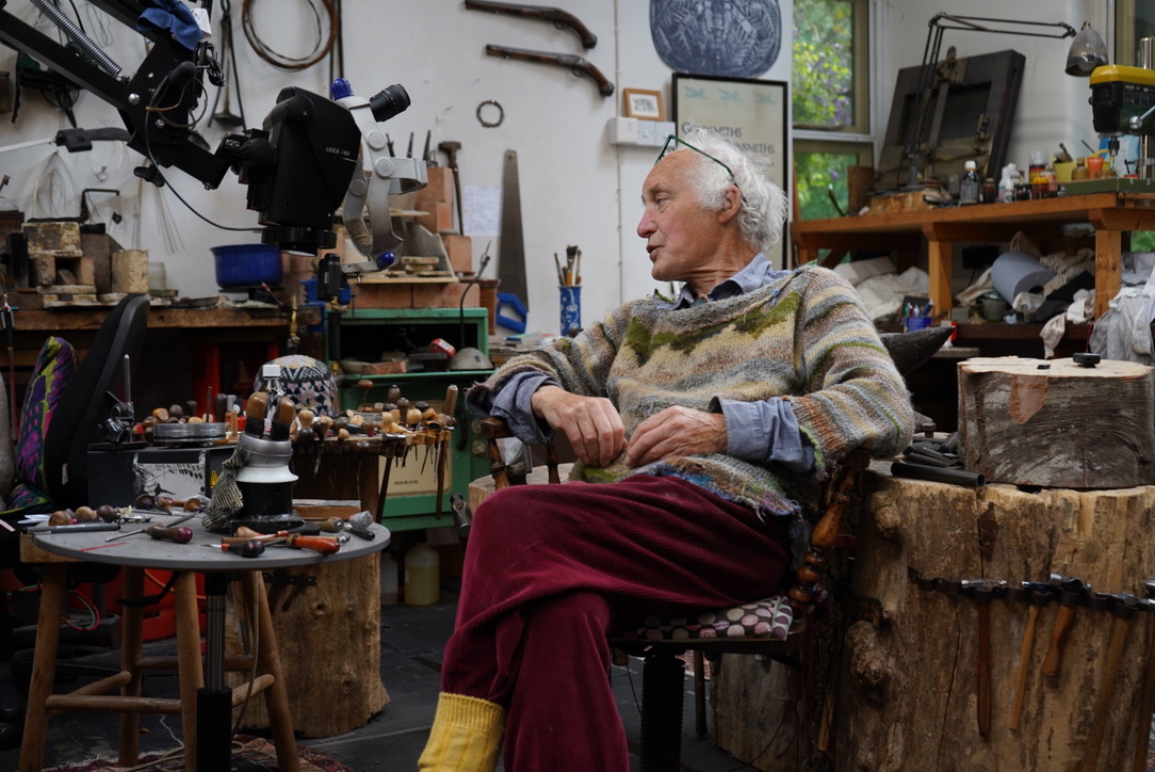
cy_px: 386
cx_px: 578
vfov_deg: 30.5
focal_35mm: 44
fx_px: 1412
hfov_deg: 44.5
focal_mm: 44
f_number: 4.5
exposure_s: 1/160
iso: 320
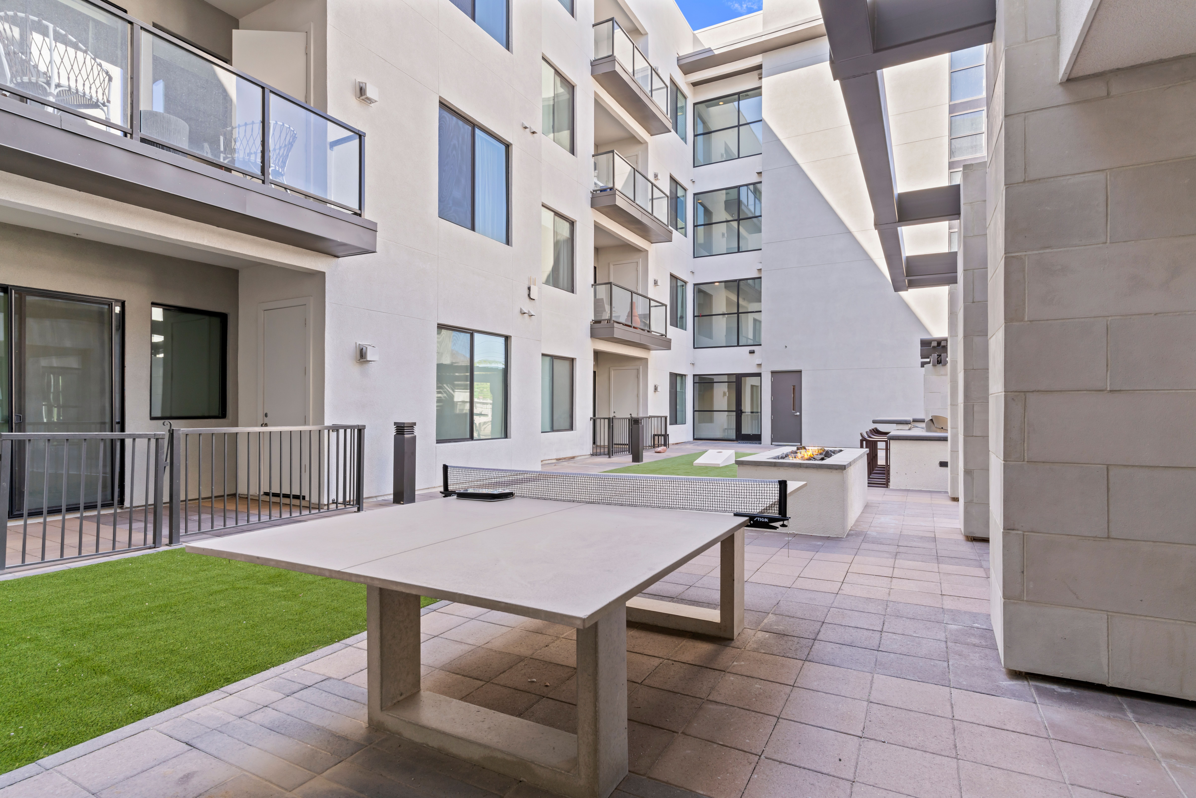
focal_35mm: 18
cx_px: 598
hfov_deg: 90.0
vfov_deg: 67.4
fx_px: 598
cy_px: 399
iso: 200
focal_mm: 18
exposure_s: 1/20
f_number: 8
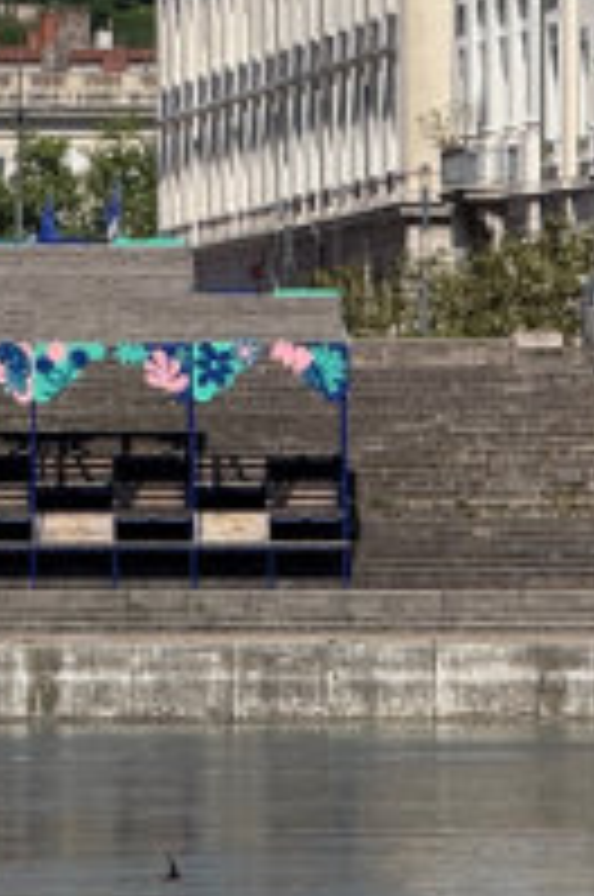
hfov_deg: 2.7
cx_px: 4
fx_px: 12492
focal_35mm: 503
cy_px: -329
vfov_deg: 4.1
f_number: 2.8
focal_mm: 15.7
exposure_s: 1/2358
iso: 50
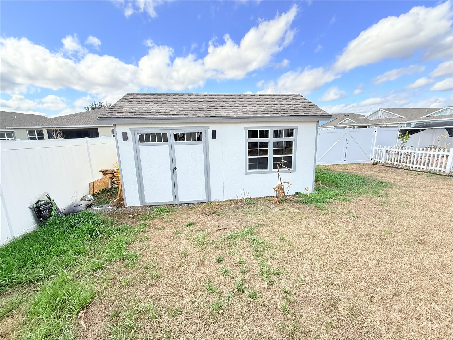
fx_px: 183
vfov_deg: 85.7
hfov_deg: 102.1
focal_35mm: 14
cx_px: 226
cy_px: 170
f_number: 2.2
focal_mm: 2.22
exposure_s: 1/644
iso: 64
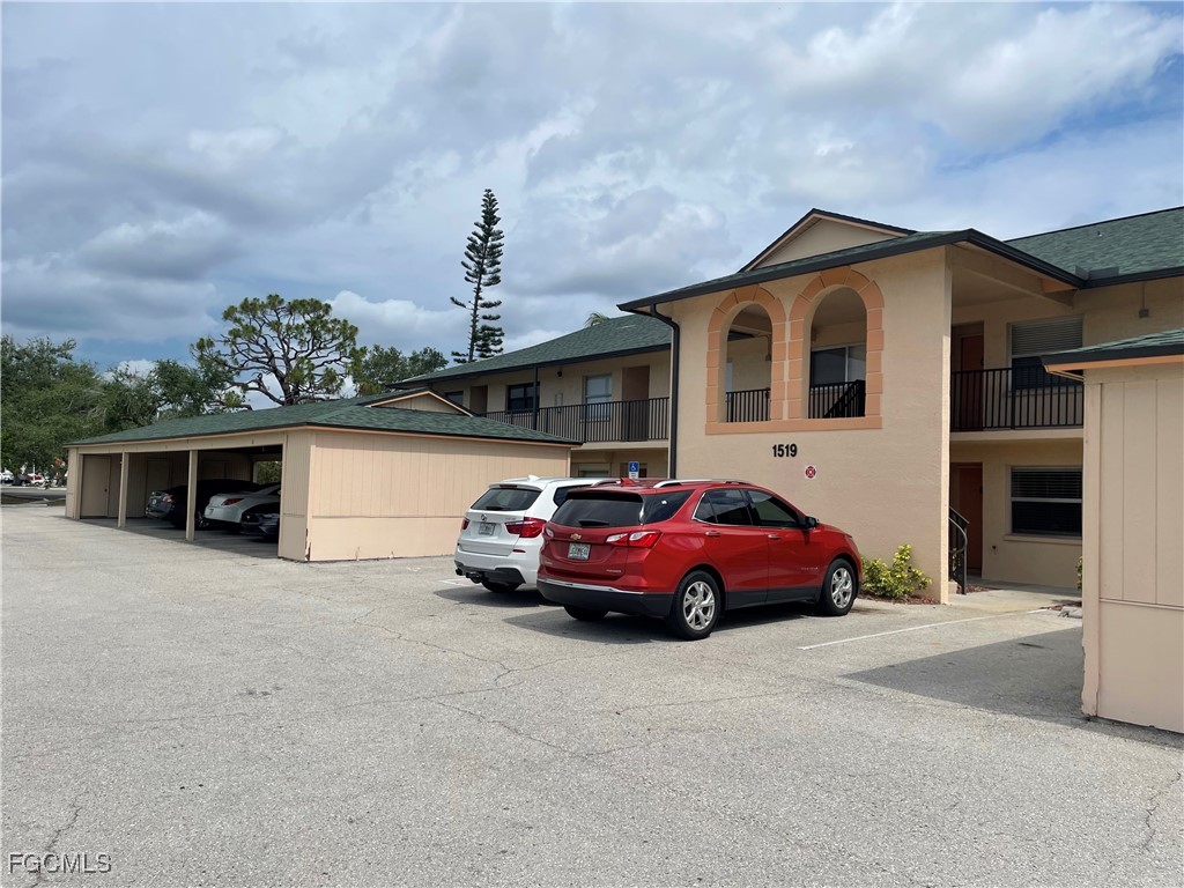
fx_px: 889
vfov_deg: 53.1
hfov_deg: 67.3
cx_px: 592
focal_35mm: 26
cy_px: 444
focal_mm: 4.2
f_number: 1.6
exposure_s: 1/6897
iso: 32
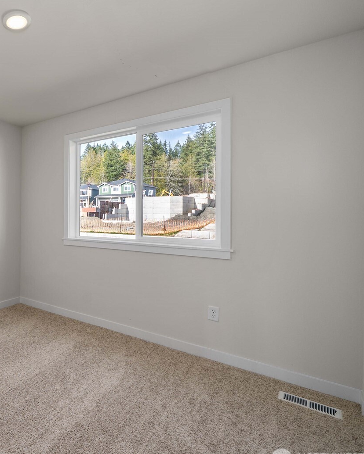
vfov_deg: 80.4
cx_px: 5
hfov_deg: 54.2
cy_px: 228
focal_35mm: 20
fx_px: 269
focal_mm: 13
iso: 1000
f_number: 7.1
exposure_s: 1/25
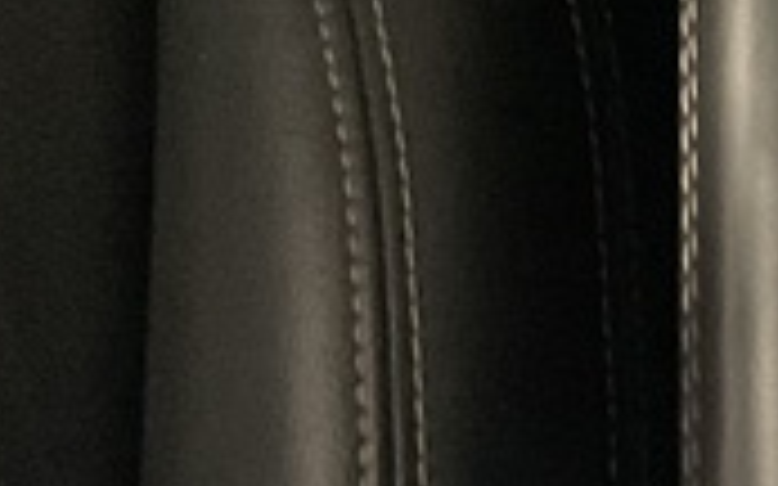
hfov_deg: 11.5
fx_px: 3625
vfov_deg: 7.6
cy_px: -90
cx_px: 1300
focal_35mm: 171
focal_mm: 3
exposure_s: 1/24
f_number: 1.8
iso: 500
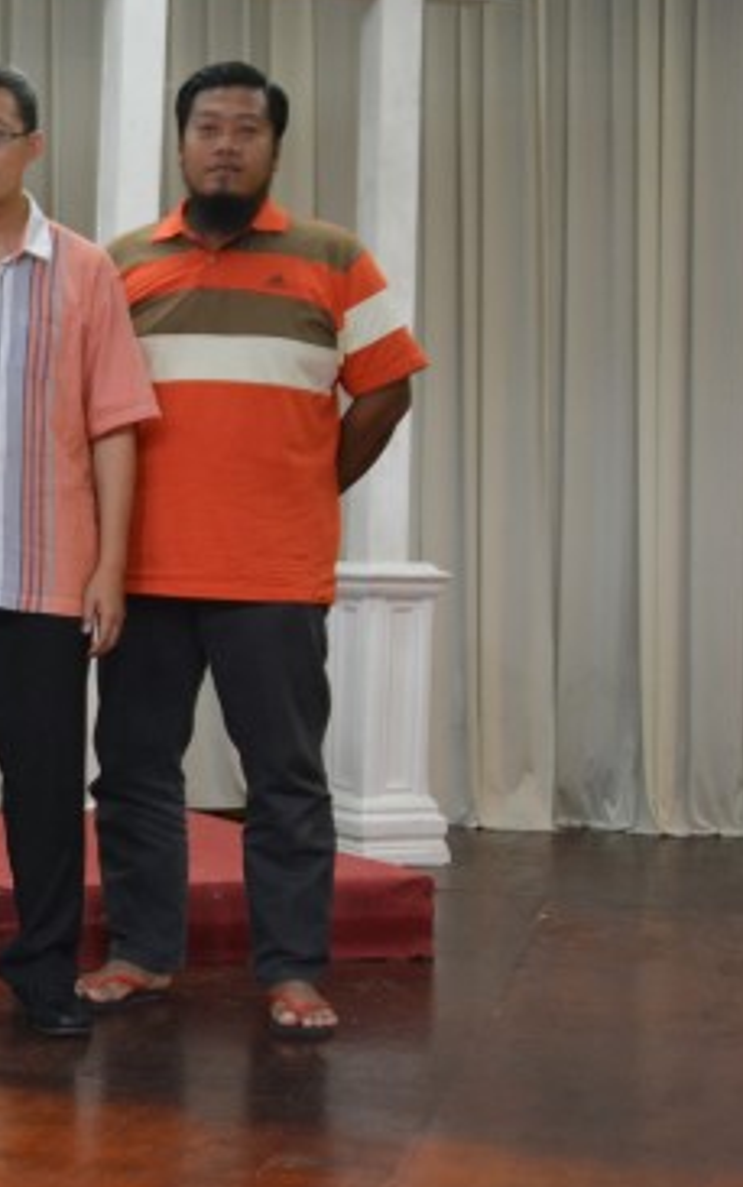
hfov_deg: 17.7
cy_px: 483
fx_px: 2137
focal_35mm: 66
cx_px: -370
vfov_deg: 31.0
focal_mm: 22
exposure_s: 1/30
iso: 1600
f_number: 3.5
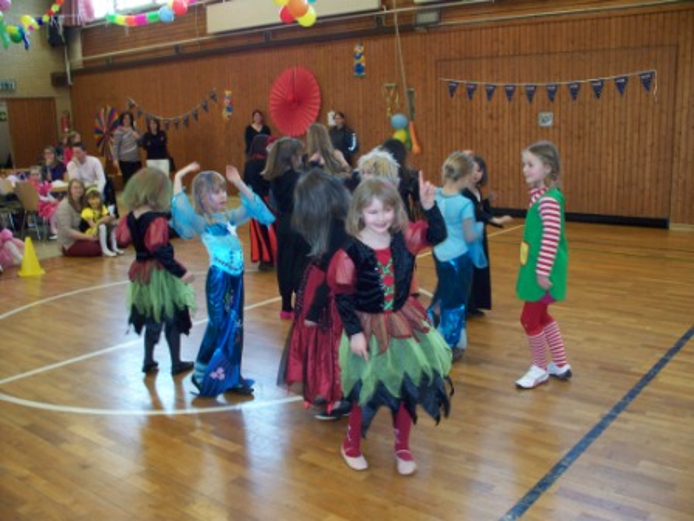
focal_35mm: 36
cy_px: 260
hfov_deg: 51.4
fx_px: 722
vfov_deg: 39.7
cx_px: 347
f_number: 2.8
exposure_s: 1/40
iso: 200
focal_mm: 7.54
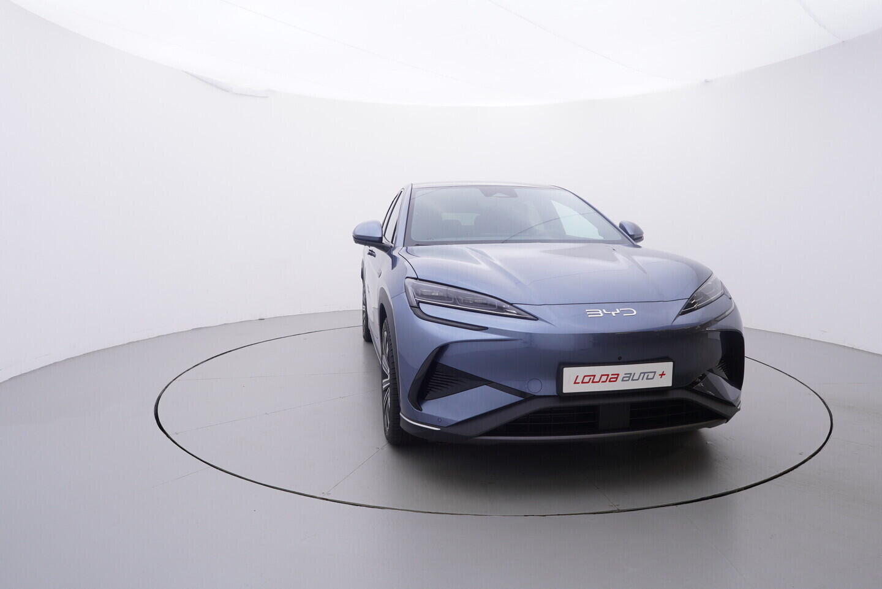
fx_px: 552
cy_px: 294
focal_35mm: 22
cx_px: 441
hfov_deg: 77.3
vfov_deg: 56.2
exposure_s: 1/80
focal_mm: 15
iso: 200
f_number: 5
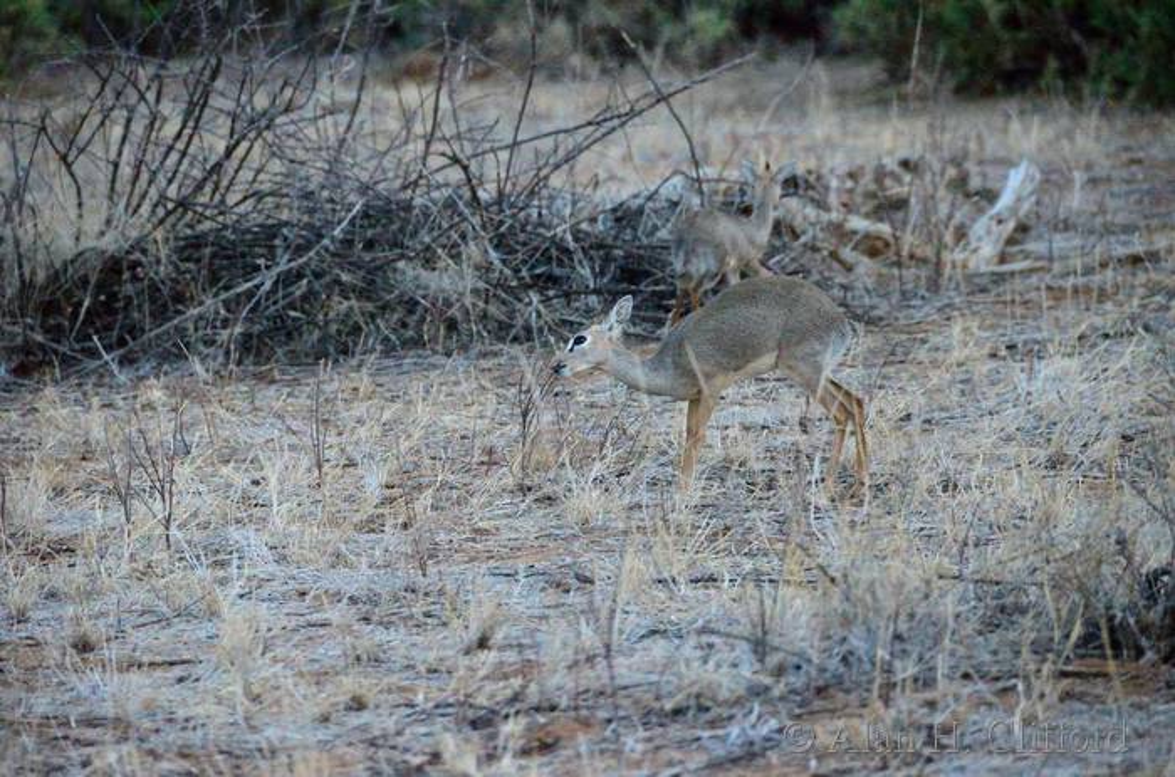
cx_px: 588
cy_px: 388
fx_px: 9767
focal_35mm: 300
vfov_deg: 4.6
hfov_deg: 6.9
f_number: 5.6
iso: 6400
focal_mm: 200
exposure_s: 1/400
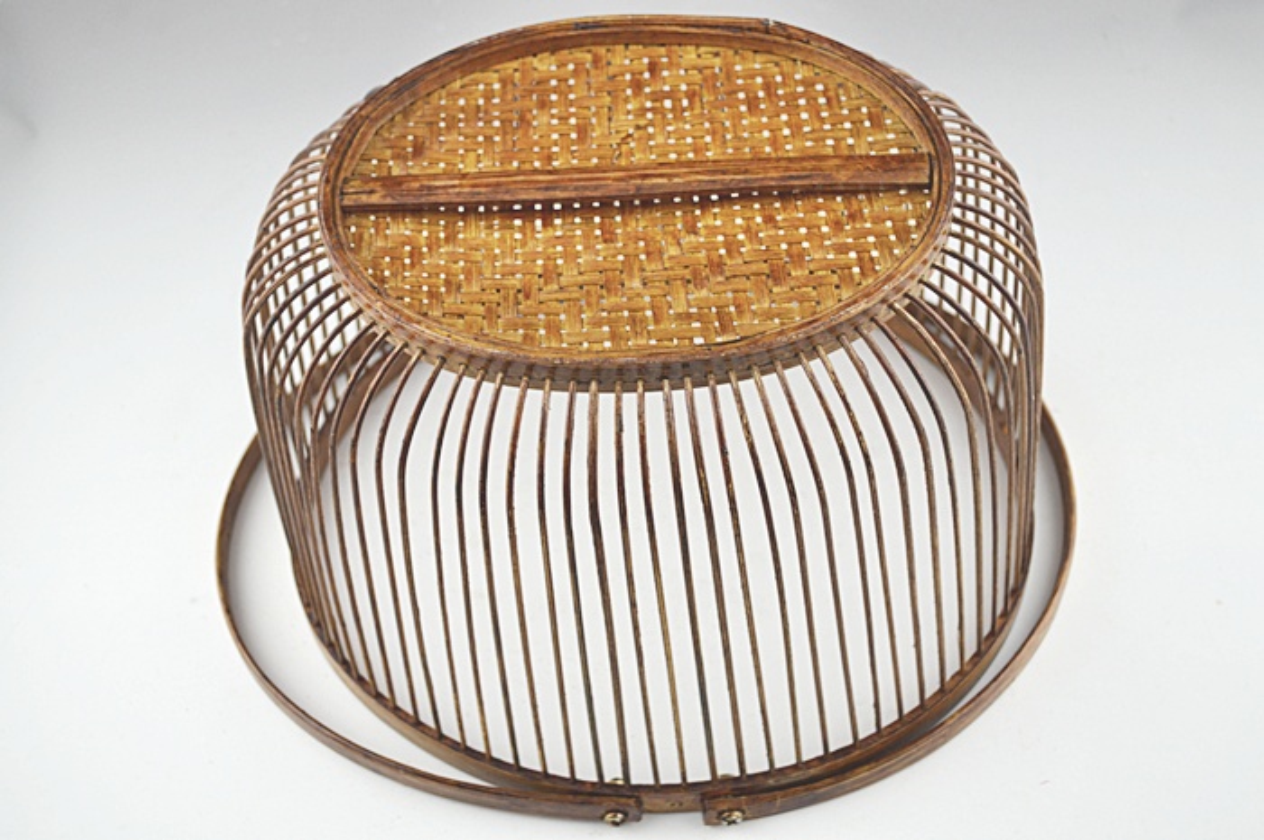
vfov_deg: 28.0
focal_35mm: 48
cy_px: 420
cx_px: 632
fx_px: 1683
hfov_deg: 41.2
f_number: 4.8
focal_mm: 32
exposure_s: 1/60
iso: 400
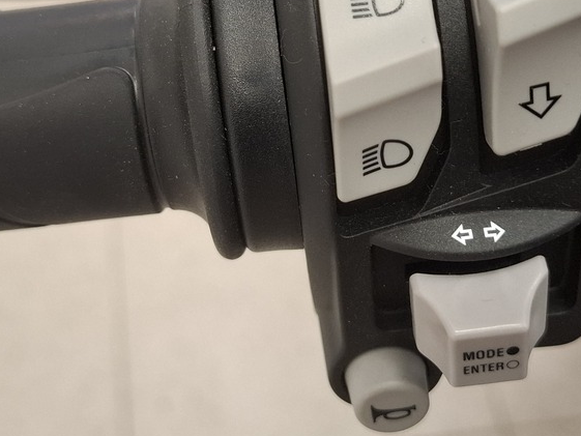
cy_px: 140
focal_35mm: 59
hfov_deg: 32.7
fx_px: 990
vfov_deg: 24.7
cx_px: 271
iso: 250
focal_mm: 5.54
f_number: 1.8
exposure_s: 1/100
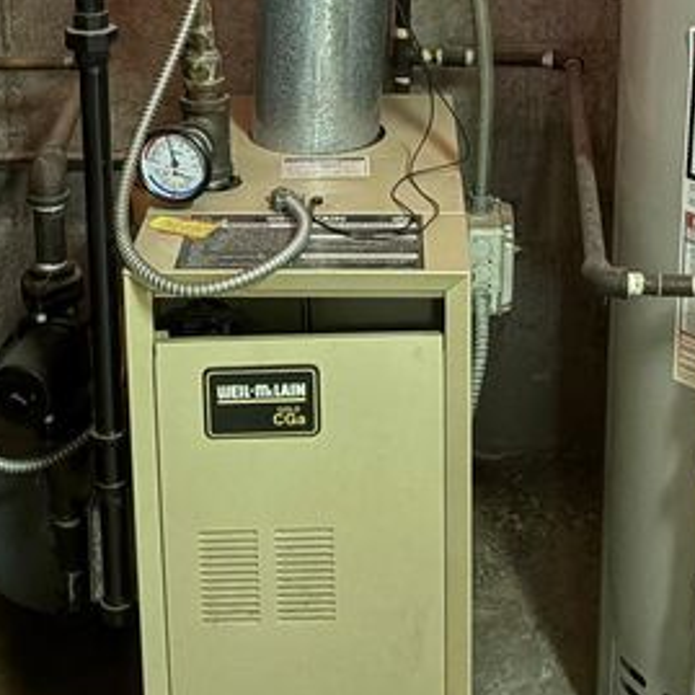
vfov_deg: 22.7
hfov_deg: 23.4
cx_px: 369
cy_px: 61
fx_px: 1681
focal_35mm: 74
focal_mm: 5.96
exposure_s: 1/12
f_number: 1.6
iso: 640
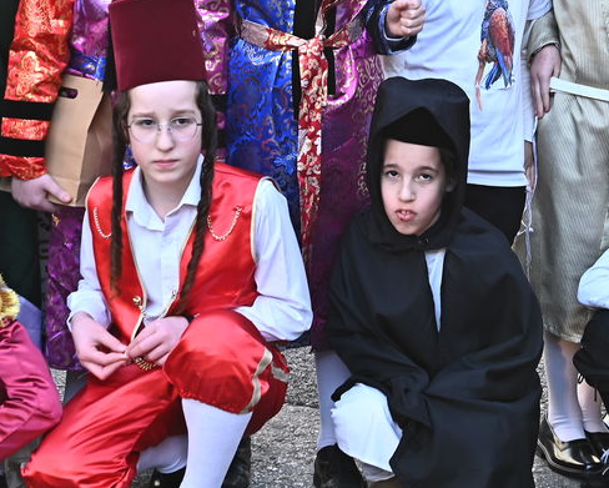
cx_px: 426
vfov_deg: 12.7
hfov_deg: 15.8
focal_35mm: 121
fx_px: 2182
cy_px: 76
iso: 400
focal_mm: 45
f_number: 5.6
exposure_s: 1/200
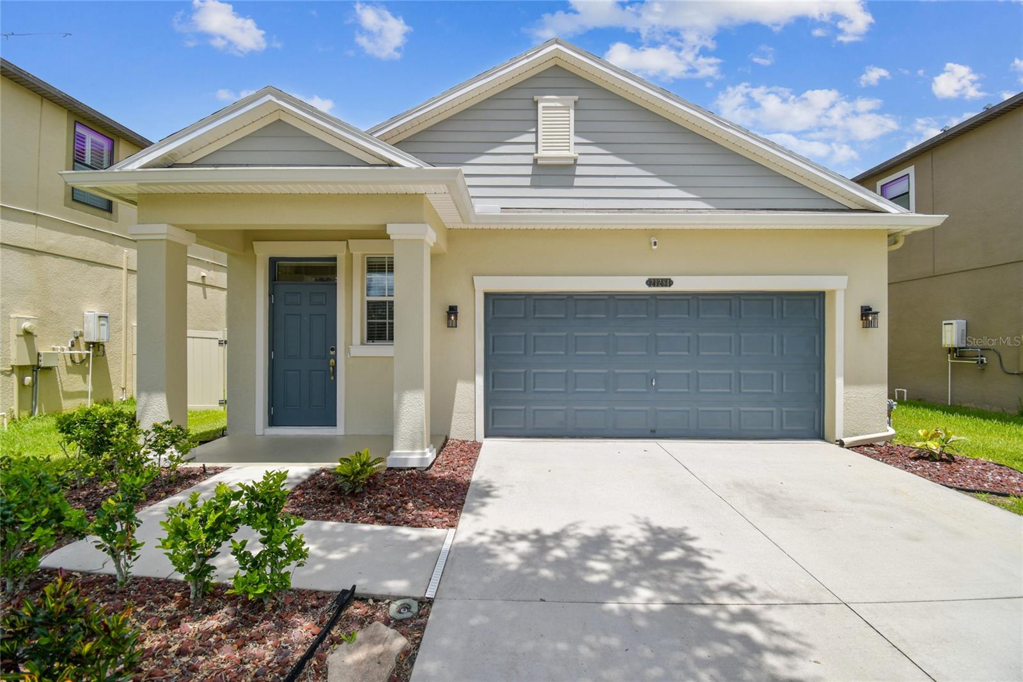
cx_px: 512
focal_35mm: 15
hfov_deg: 100.4
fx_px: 426
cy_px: 341
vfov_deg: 77.3
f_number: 7.1
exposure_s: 1/125
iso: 100
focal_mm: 10
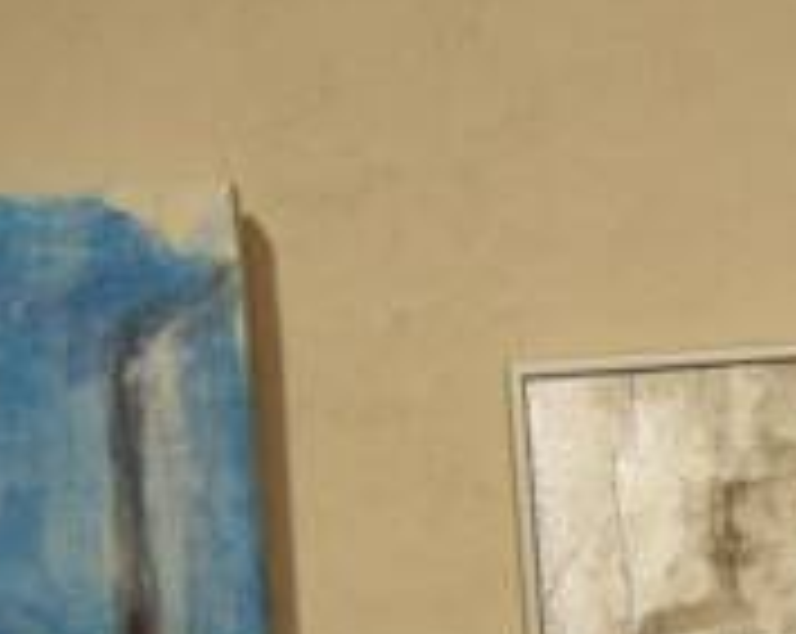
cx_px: 1075
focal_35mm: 196
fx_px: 4610
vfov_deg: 7.8
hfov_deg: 9.7
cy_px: 796
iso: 400
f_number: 4.5
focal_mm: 24
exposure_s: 1/80
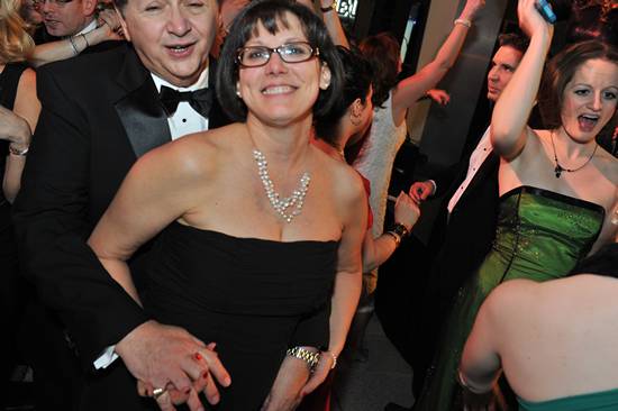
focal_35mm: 38
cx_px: 309
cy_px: 206
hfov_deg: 50.7
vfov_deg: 35.0
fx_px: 652
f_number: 5.6
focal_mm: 38
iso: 1250
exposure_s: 1/125
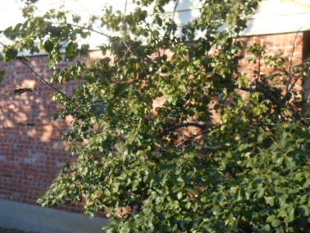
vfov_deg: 32.9
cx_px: 72
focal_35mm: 44
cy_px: 108
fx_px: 394
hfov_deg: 41.5
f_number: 3.4
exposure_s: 1/100
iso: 80
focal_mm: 4.7
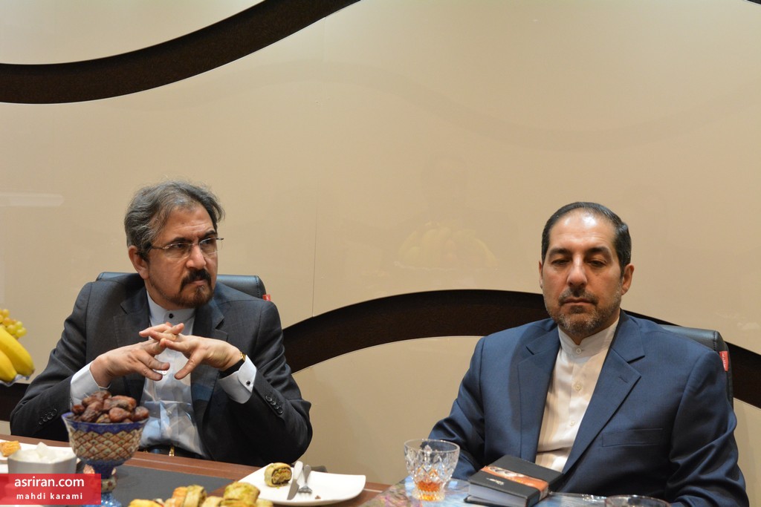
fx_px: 1205
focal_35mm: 57
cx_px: 380
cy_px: 254
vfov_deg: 23.8
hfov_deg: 35.0
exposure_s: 1/100
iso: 2500
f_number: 5
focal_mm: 38
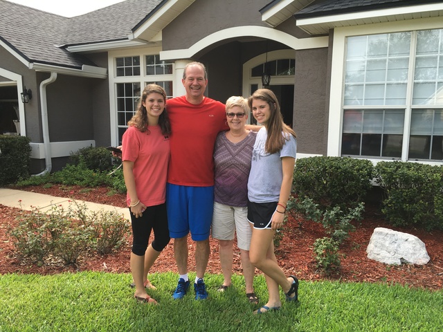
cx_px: 222
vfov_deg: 48.2
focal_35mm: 29
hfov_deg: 61.7
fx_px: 371
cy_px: 166
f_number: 2.2
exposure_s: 1/400
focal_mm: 4.15
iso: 25
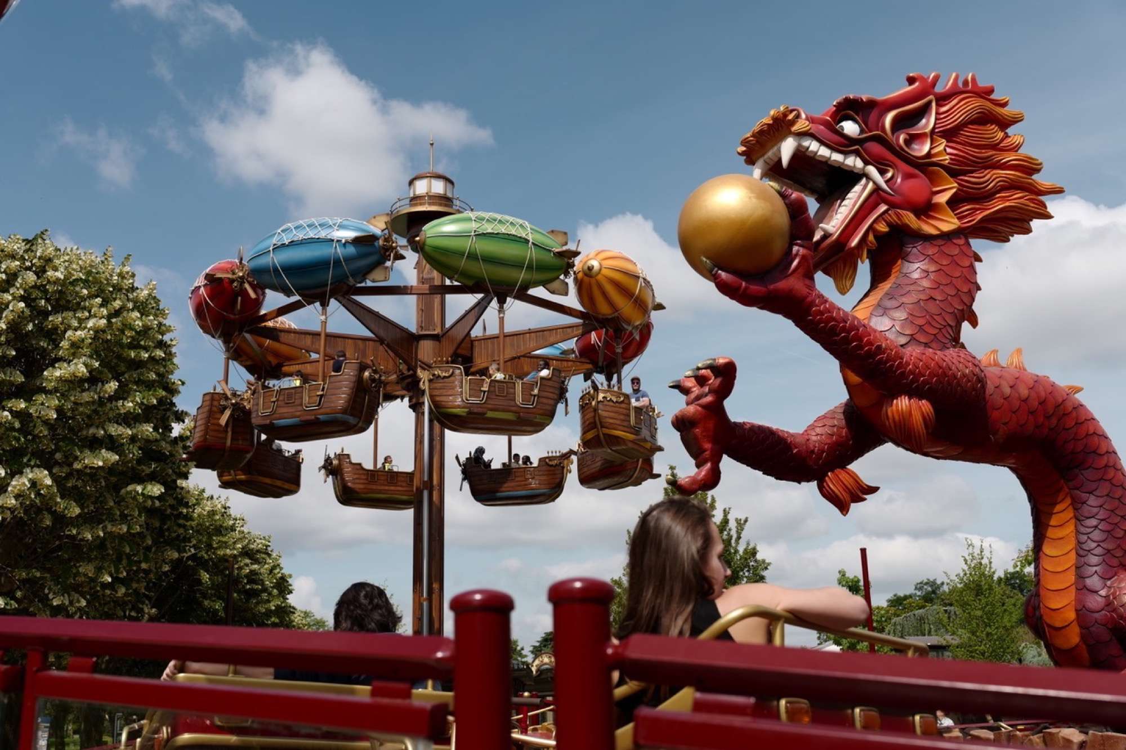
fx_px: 1251
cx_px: 563
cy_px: 375
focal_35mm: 40
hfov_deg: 48.5
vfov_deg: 33.4
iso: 50
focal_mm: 40
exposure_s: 1/320
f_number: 6.3
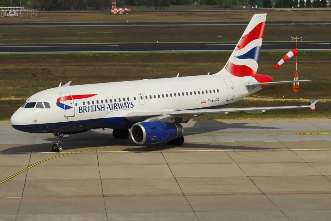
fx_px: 1186
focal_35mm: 129
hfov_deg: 15.9
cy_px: 110
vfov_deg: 10.6
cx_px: 166
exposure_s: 1/800
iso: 200
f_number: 8
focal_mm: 86
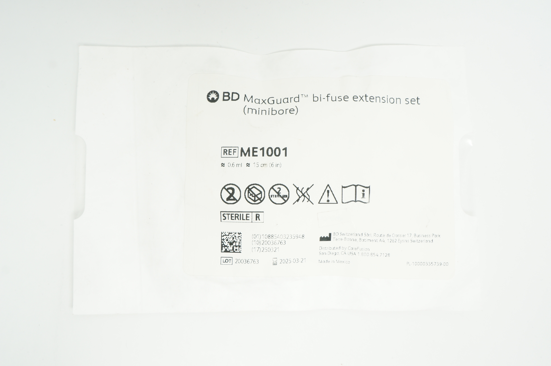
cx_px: 276
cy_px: 183
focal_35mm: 39
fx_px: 596
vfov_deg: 34.1
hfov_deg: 49.6
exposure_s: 1/15
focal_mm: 26
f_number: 9
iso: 400
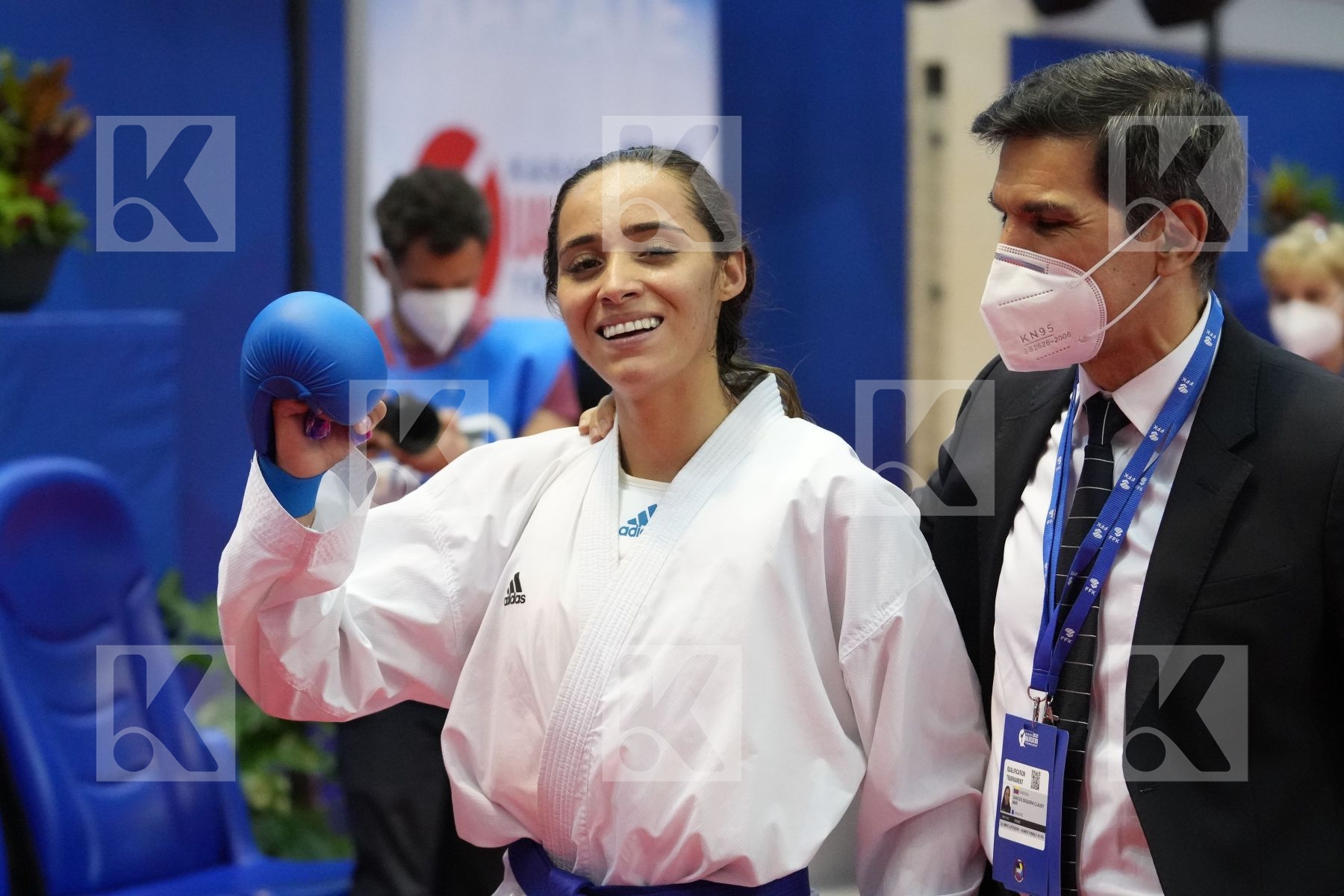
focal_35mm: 105
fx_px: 3920
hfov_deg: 19.5
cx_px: 672
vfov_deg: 13.0
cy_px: 448
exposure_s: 1/1000
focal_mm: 70
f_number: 2.8
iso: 6400
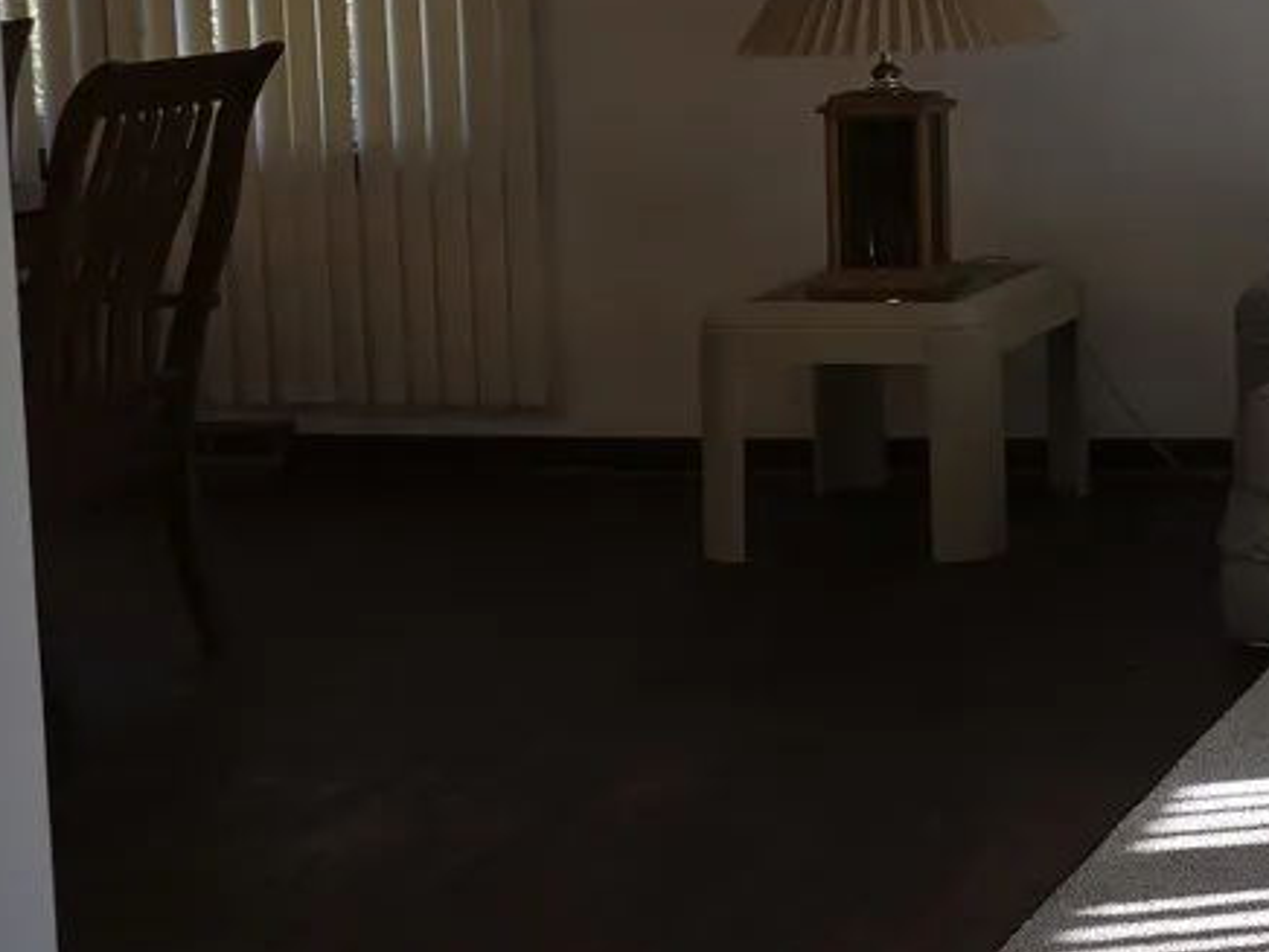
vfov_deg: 19.0
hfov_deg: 20.8
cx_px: 2034
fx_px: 2786
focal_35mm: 76
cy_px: 90
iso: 12
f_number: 1.7
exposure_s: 1/60
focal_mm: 6.3
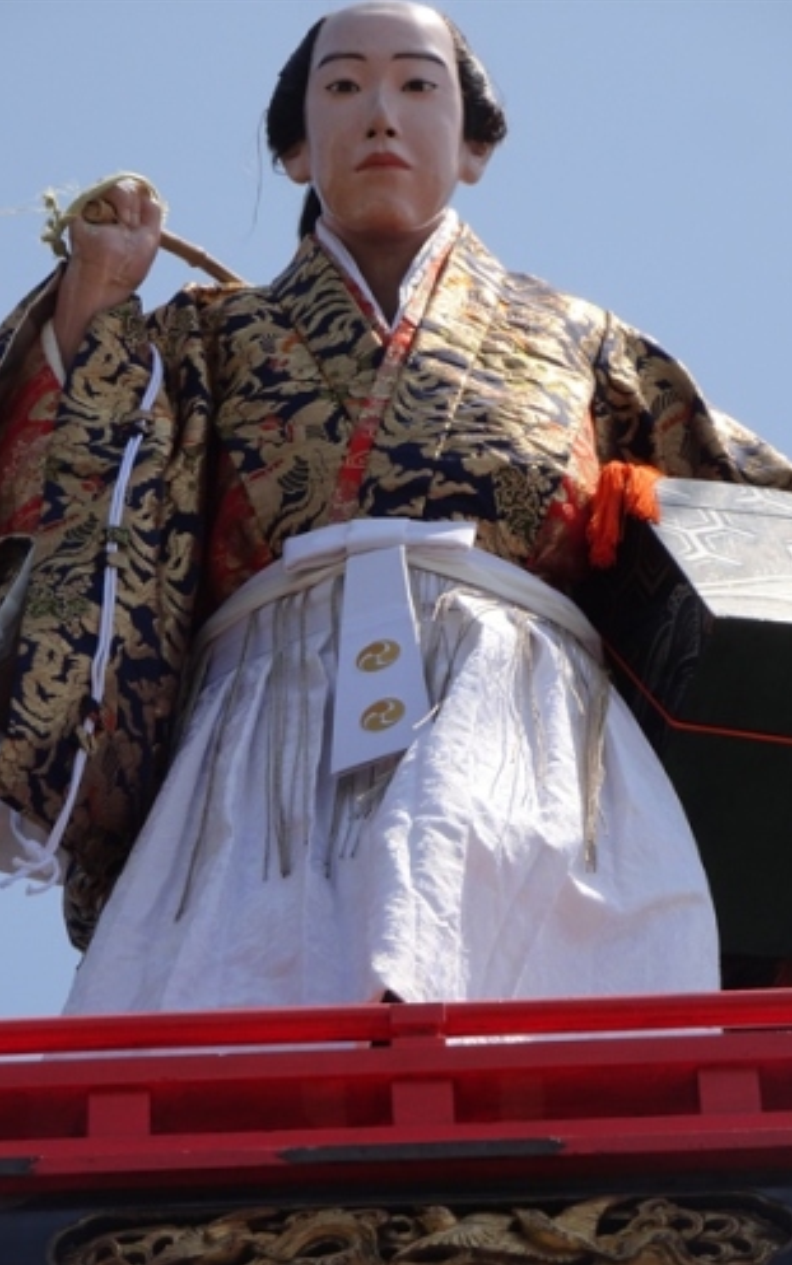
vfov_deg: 8.7
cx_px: 327
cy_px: 634
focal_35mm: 240
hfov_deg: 5.5
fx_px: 8281
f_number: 6.3
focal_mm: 38.47
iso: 80
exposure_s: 1/500
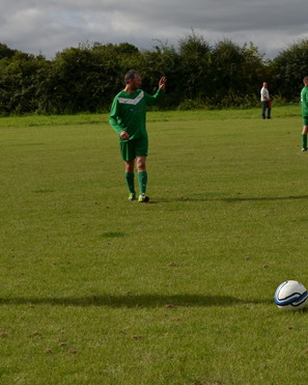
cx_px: 253
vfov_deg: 16.3
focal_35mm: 118
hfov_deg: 13.0
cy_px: 193
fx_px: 1341
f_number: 8
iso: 100
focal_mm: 55
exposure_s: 1/500
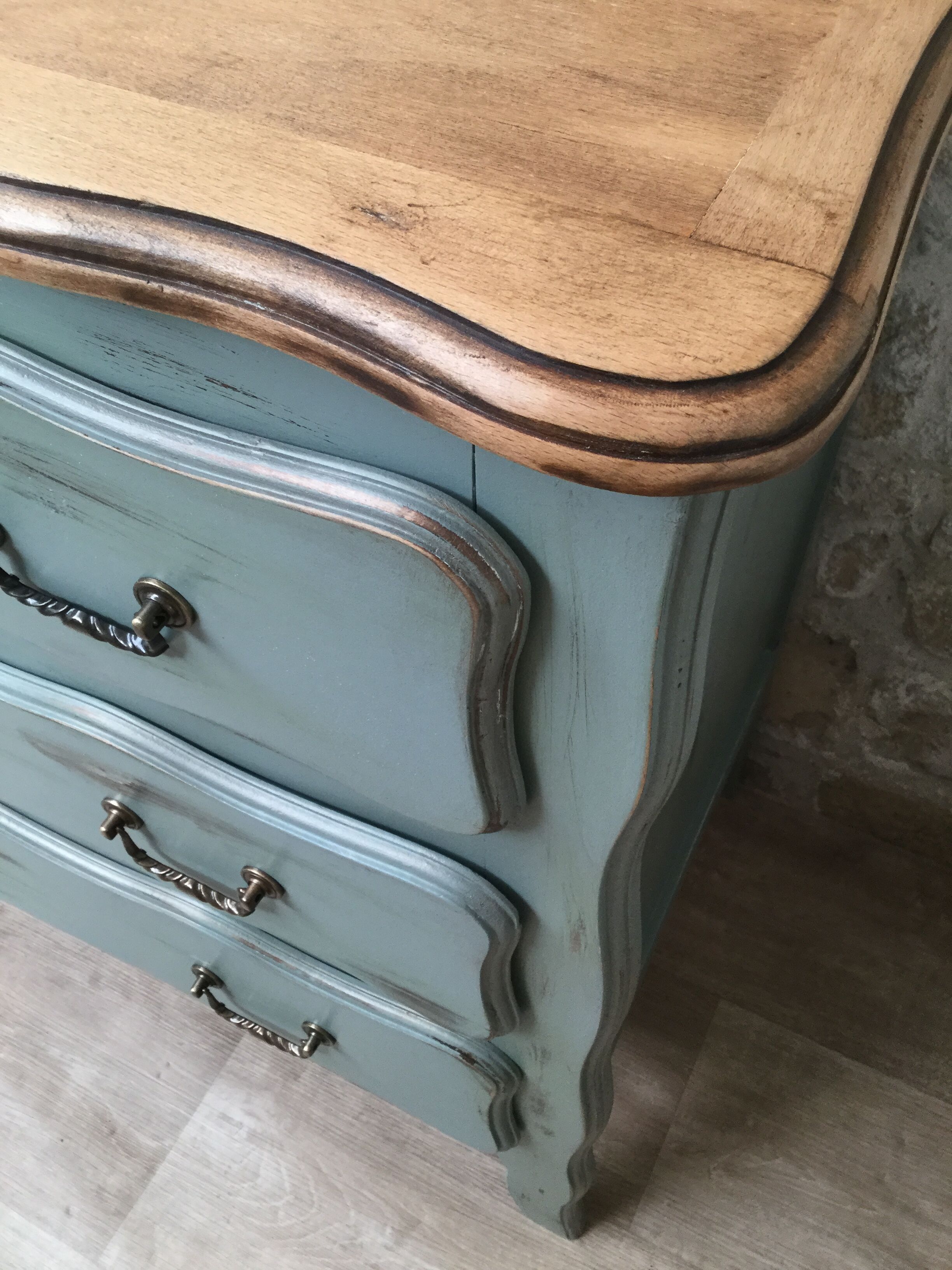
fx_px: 1137
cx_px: 476
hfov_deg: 45.4
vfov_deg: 58.4
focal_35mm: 31
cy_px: 635
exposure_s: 1/33
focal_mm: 3.3
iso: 50
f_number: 2.4
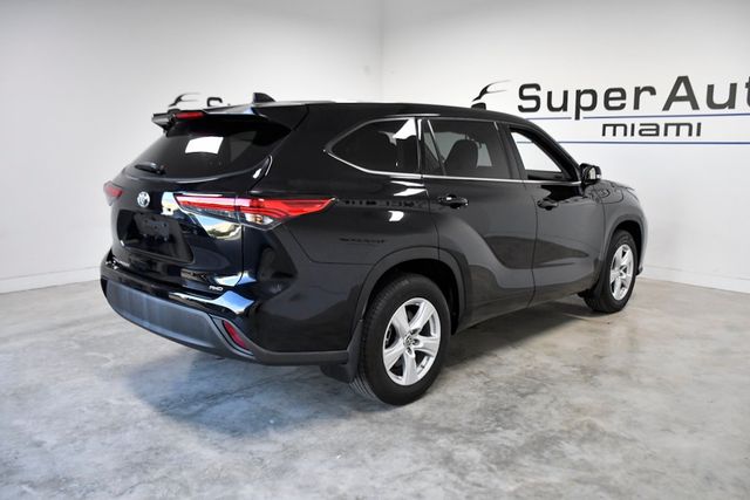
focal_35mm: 30
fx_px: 625
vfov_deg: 43.6
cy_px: 250
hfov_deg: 61.9
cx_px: 375
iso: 2500
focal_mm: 20
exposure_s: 1/1000
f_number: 3.5
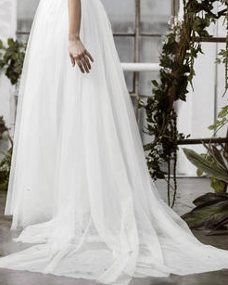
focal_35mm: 130
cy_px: 59
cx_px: 90
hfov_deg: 11.9
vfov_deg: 14.7
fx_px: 1095
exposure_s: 1/200
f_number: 2.8
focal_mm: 85
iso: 64
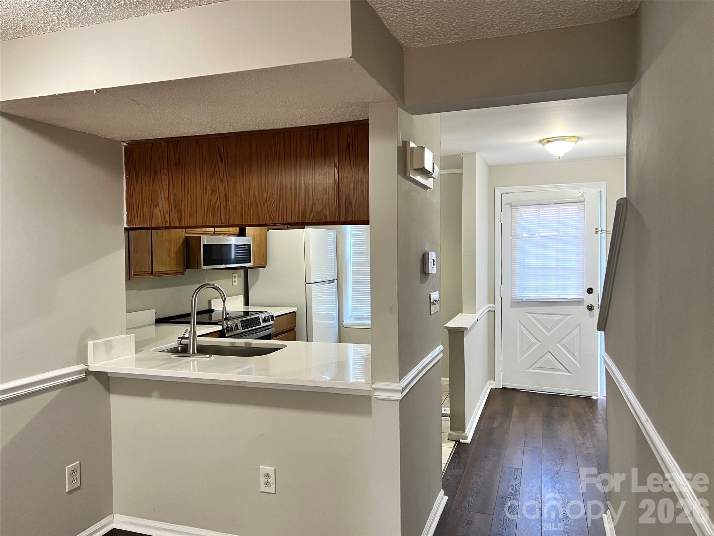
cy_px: 268
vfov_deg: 53.1
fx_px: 536
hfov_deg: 67.3
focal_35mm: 26
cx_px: 357
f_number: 1.5
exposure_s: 1/60
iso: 125
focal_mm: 5.7
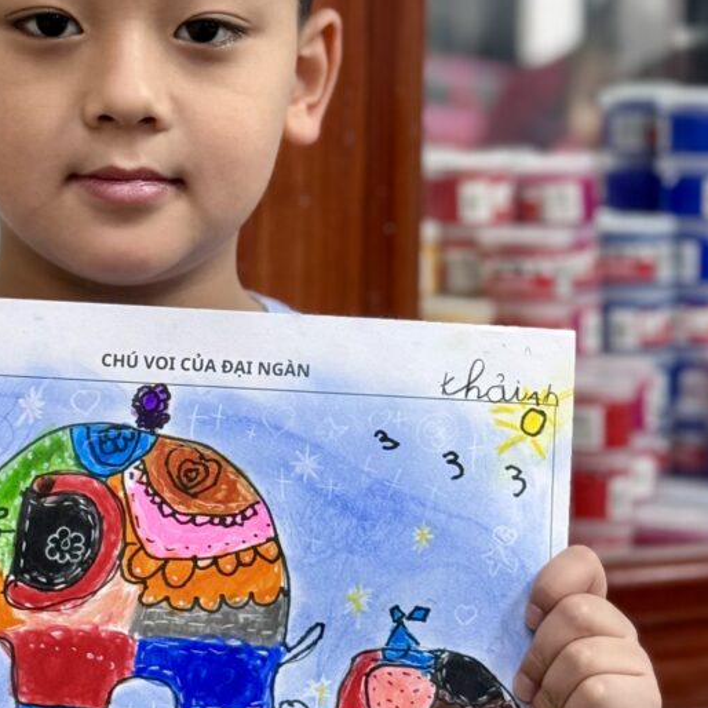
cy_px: 253
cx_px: 174
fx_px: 2545
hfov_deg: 15.8
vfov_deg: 15.8
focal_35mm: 110
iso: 80
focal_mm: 6.76
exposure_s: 1/100
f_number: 1.78
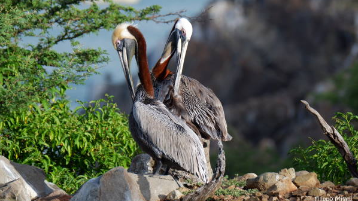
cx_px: 179
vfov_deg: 1.9
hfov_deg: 3.4
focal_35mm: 631
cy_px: 85
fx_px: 5988
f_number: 8
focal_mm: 400
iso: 200
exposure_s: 1/280
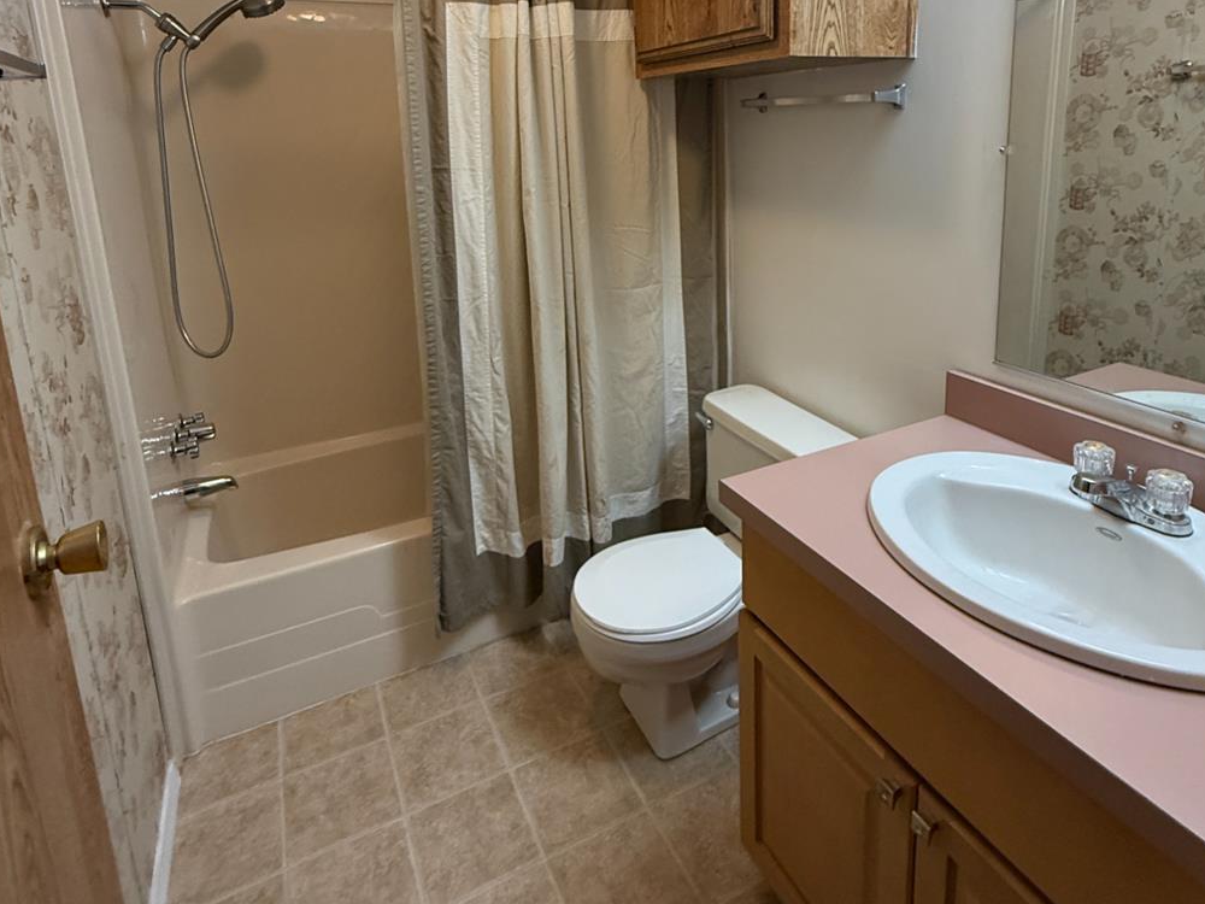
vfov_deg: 61.1
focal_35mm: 21
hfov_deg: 79.0
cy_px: 265
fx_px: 731
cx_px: 627
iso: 320
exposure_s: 1/120
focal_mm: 2.22
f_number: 2.2
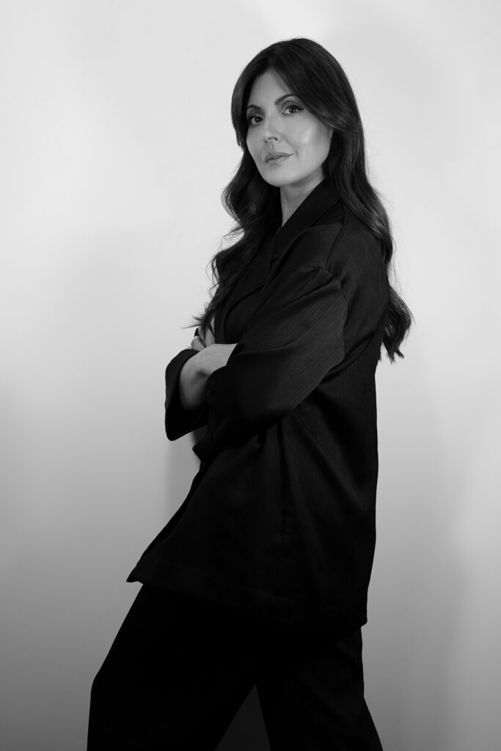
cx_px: 250
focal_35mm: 100
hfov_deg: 13.7
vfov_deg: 20.4
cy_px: 376
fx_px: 2087
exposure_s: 1/250
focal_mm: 67
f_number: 4
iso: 250
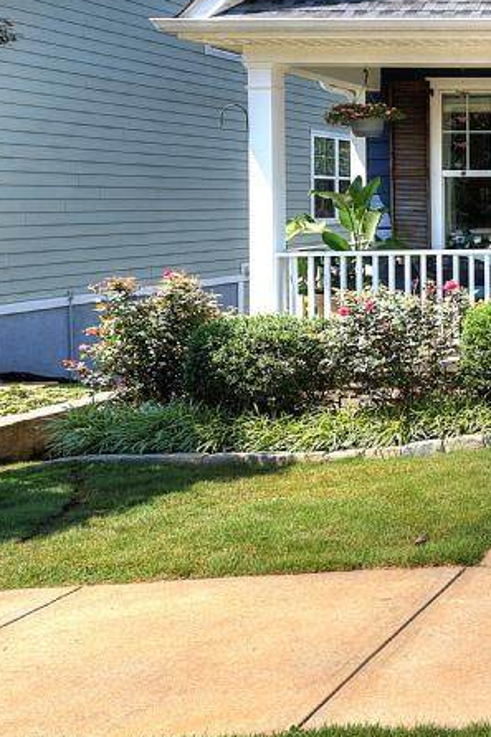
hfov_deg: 21.5
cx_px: 863
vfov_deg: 43.8
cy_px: 174
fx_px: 880
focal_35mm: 43
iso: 400
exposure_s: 1/320
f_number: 11
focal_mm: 15
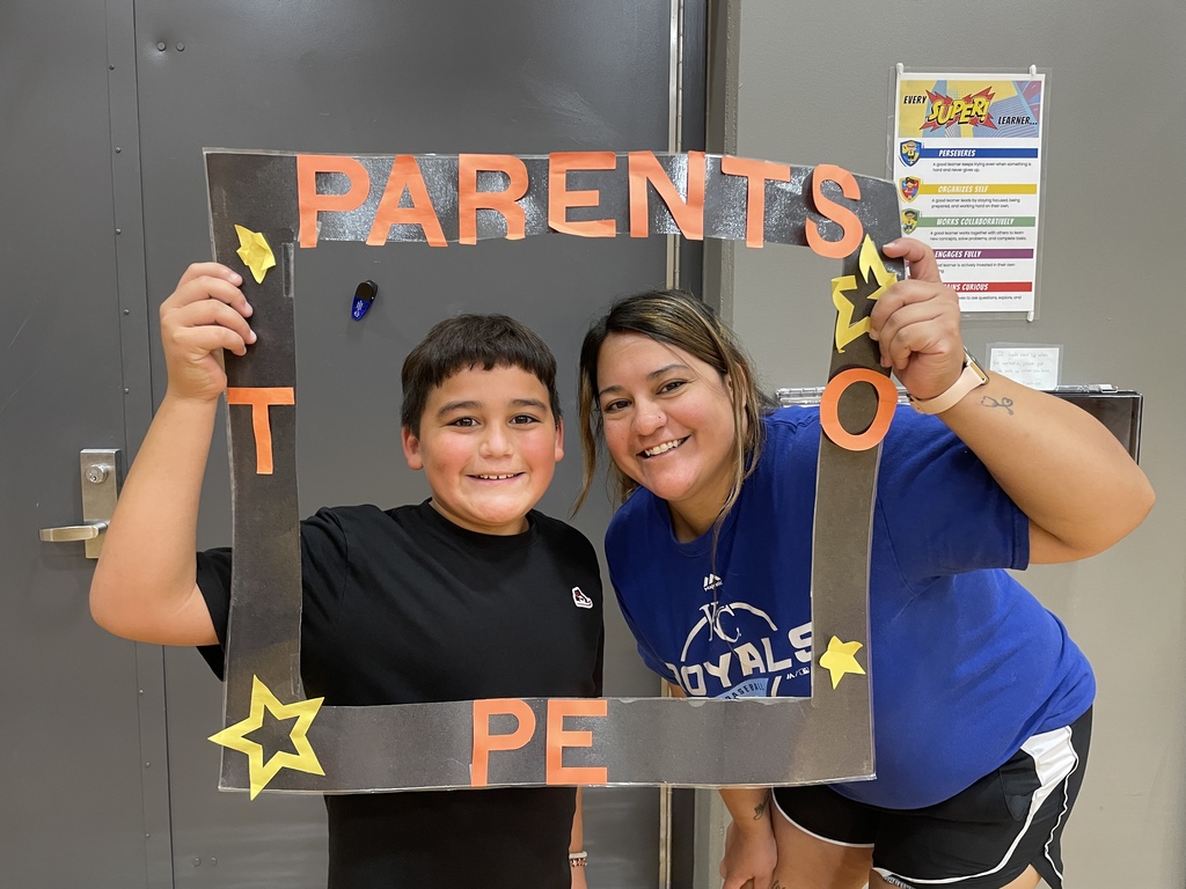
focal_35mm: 26
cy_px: 444
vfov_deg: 53.1
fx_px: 891
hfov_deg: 67.3
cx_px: 593
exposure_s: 1/60
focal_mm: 4.2
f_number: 1.6
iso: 160
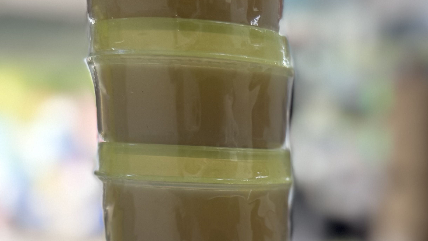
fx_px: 692
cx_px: 358
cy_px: 327
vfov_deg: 18.2
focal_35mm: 61
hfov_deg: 33.1
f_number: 1.78
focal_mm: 6.76
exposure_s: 1/100
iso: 160
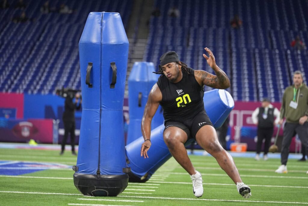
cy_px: 103
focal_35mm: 155
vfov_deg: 8.9
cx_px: 154
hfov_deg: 13.2
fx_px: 1326
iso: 3200
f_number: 2.8
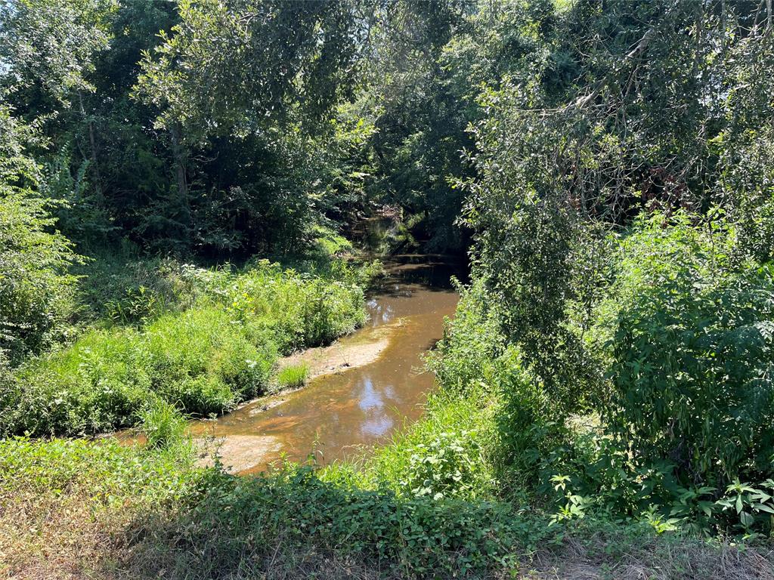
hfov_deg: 67.3
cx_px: 387
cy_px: 290
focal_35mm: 26
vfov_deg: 53.1
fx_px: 581
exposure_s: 1/761
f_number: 1.6
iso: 50
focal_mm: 5.1
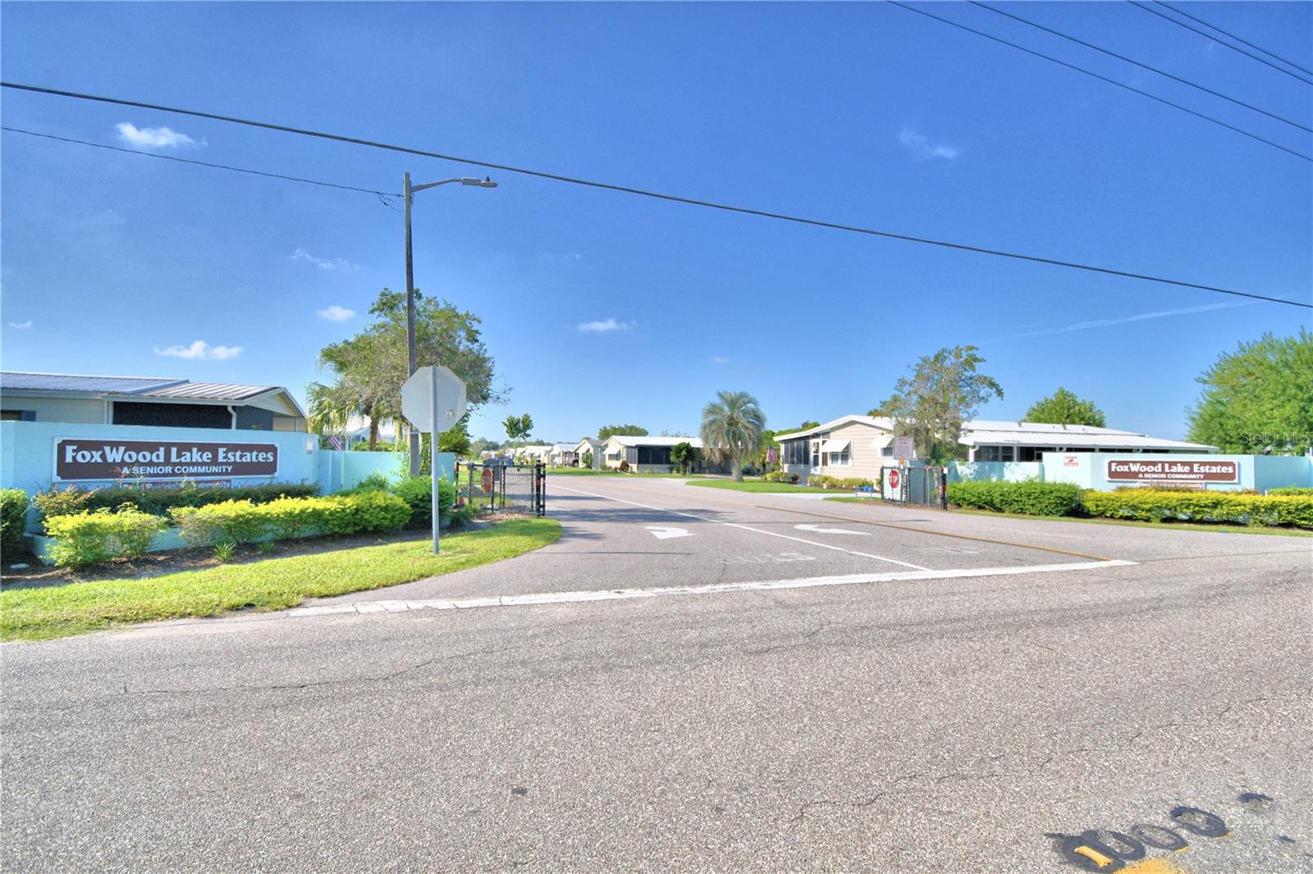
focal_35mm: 15
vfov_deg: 77.3
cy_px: 437
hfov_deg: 100.4
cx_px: 656
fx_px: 547
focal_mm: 10
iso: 100
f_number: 4.5
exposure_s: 1/1600
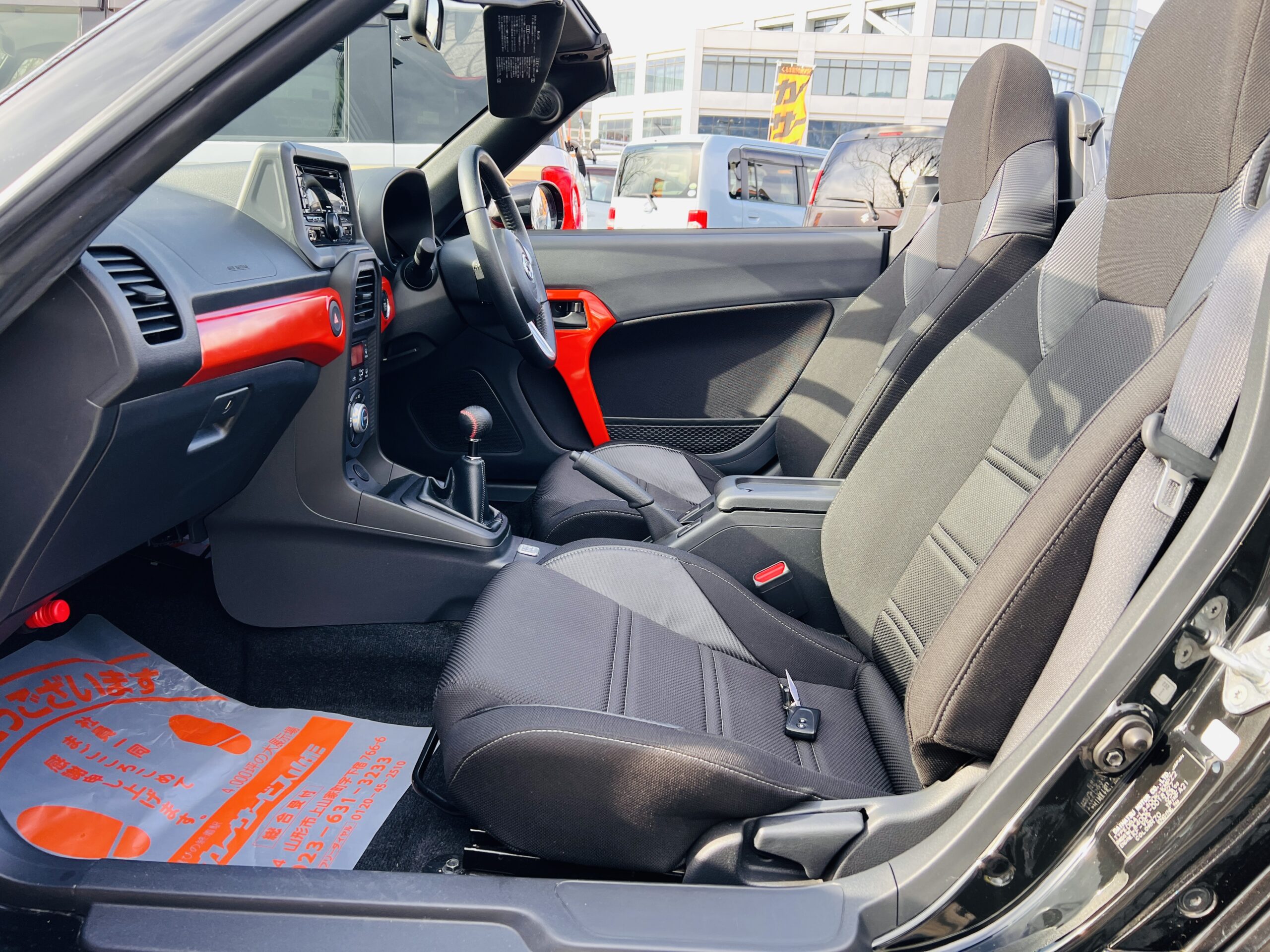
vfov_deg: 53.1
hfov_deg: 67.3
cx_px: 635
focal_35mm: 26
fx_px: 954
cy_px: 476
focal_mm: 5.7
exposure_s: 1/296
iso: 50
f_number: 1.5
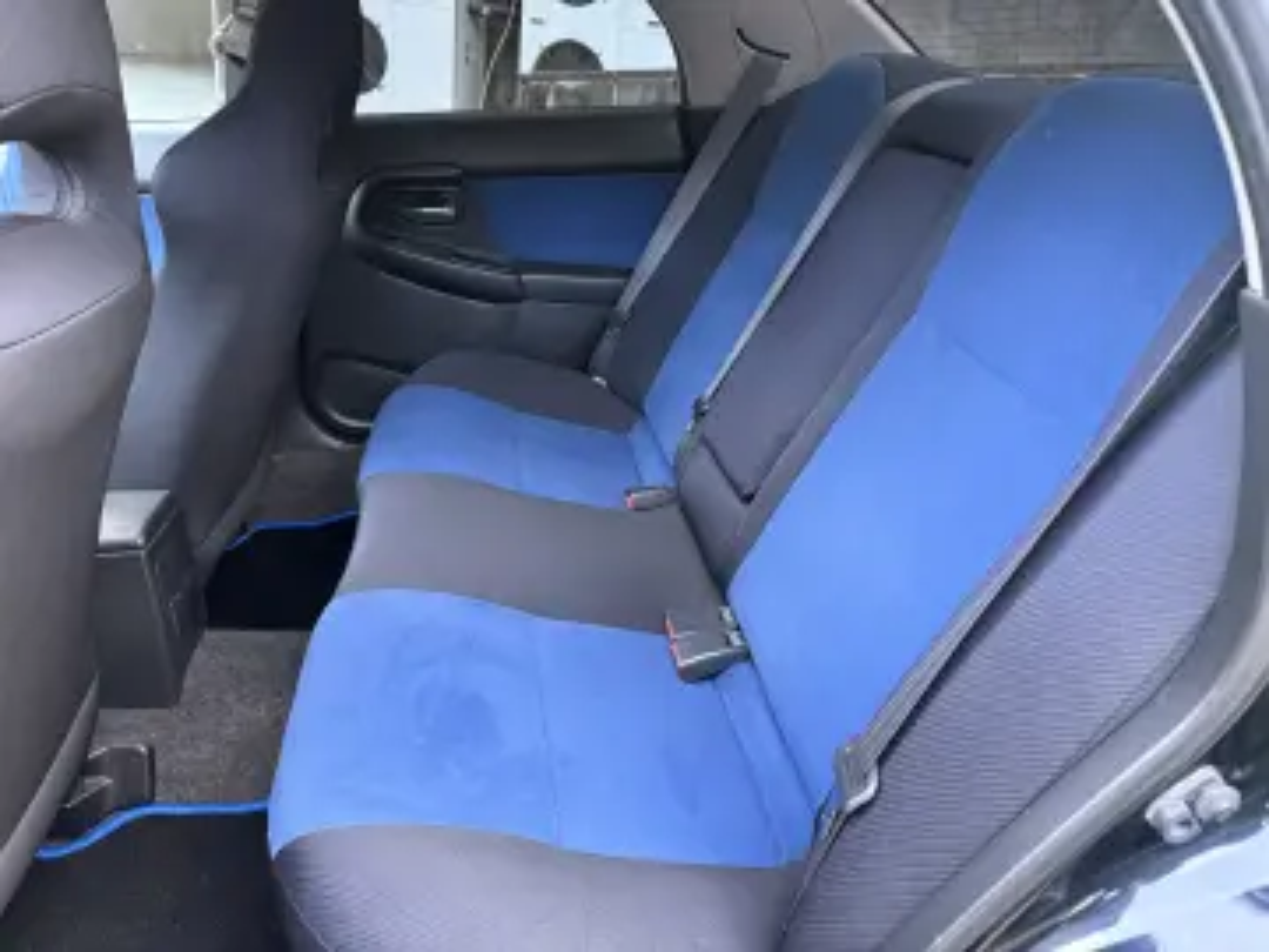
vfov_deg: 56.8
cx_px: 634
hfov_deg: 71.6
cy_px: 476
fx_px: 880
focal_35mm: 24
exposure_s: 1/60
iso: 800
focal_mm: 6.76
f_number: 1.78
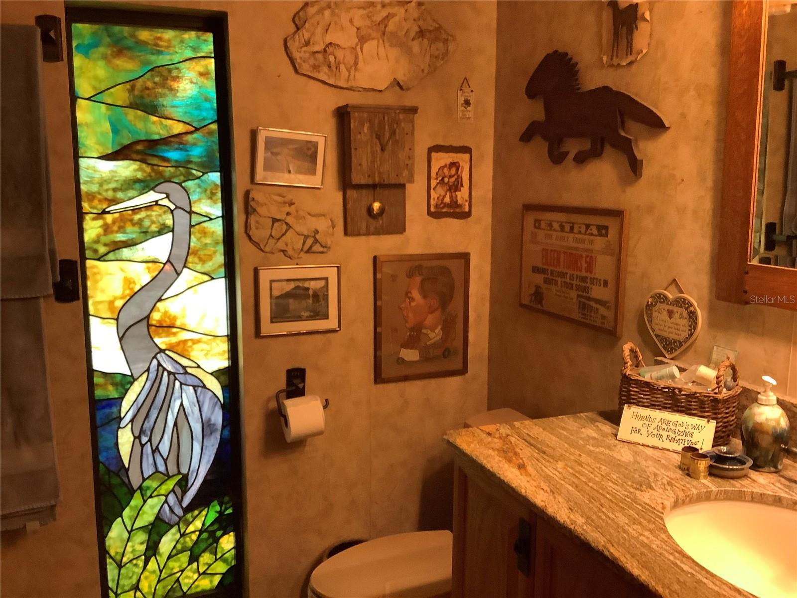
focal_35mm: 31
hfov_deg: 58.4
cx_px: 398
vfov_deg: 45.4
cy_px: 299
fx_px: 714
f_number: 2.4
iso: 400
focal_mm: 3.3
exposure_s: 1/40
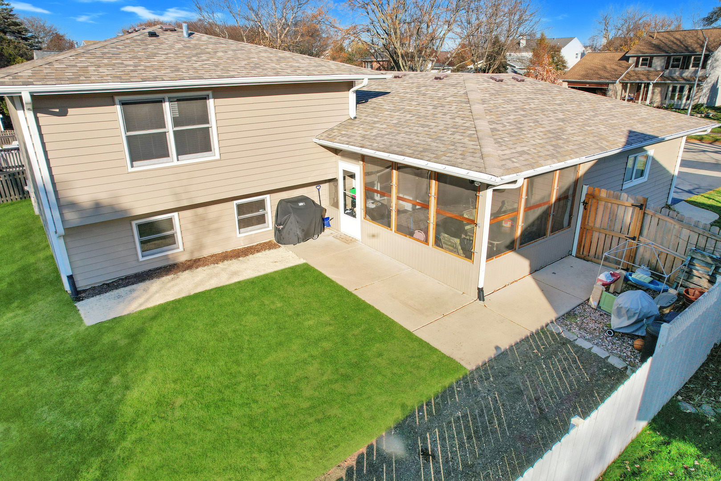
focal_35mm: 22
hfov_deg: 78.6
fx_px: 441
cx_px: 360
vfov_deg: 57.2
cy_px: 240
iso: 100
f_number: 2.8
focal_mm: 8.38
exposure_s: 1/400
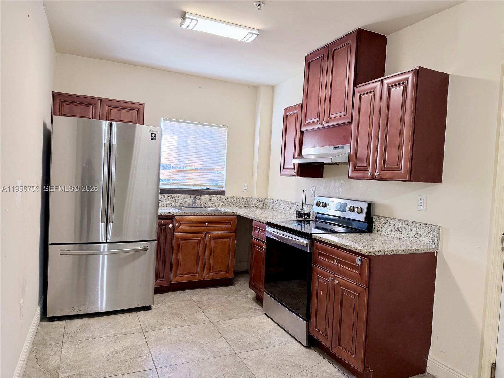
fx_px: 349
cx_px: 252
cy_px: 189
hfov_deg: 71.6
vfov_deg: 56.8
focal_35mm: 24
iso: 200
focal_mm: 6.76
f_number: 1.78
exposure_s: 1/60
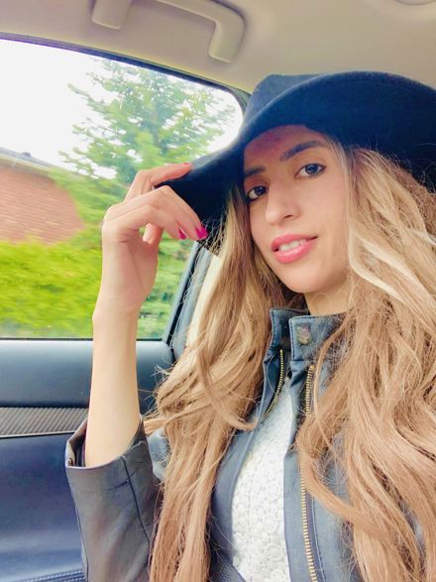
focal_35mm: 32
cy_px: 291
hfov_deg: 44.1
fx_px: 538
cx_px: 218
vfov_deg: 56.8
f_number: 2.2
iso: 160
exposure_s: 1/60
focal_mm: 2.87
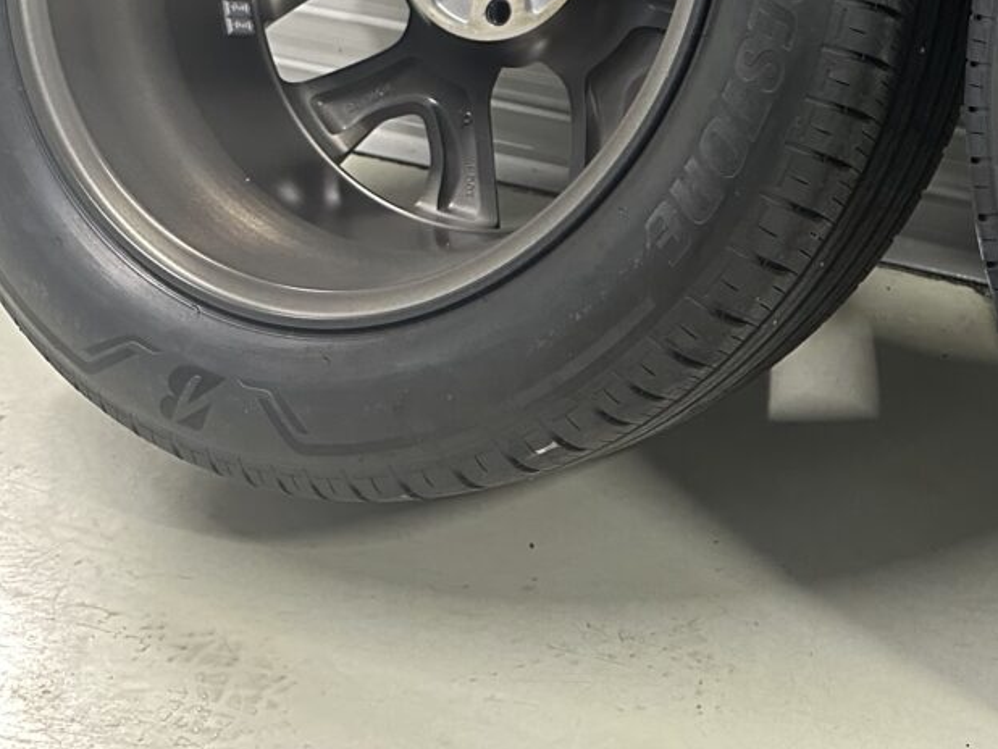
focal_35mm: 59
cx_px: 1069
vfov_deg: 23.4
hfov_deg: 29.7
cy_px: -61
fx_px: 1702
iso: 500
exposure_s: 1/60
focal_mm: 6.86
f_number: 1.78
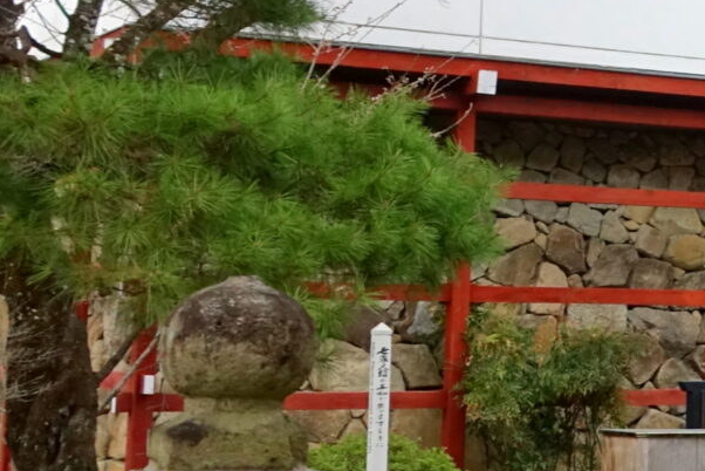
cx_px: 1200
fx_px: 1998
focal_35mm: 102
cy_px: 142
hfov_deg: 17.1
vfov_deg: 13.4
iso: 400
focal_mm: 8.8
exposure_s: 1/800
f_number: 2.8
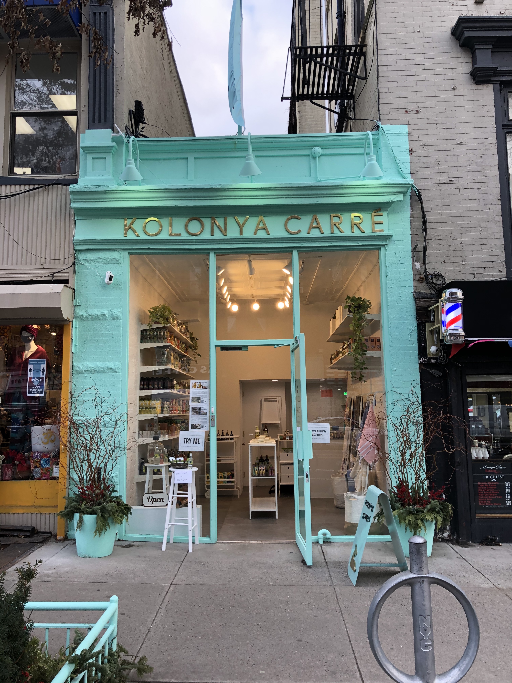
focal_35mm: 28
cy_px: 342
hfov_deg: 49.7
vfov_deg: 63.4
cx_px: 256
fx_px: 552
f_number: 1.8
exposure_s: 1/120
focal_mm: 4
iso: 40
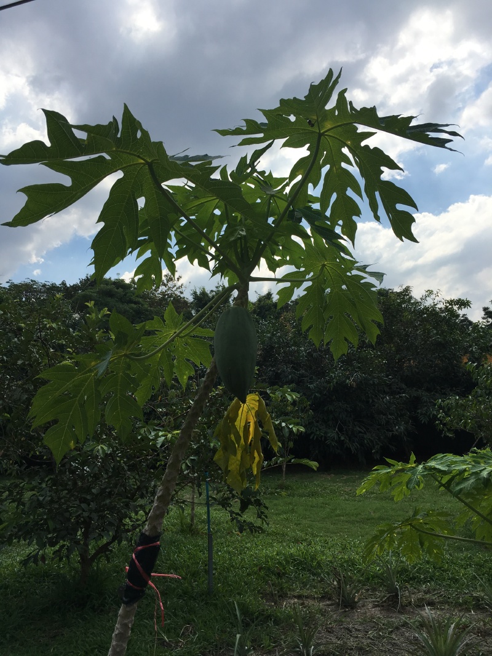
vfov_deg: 61.7
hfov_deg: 48.2
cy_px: 328
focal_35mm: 29
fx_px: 550
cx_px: 246
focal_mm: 4.15
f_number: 2.2
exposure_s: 1/2404
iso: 25
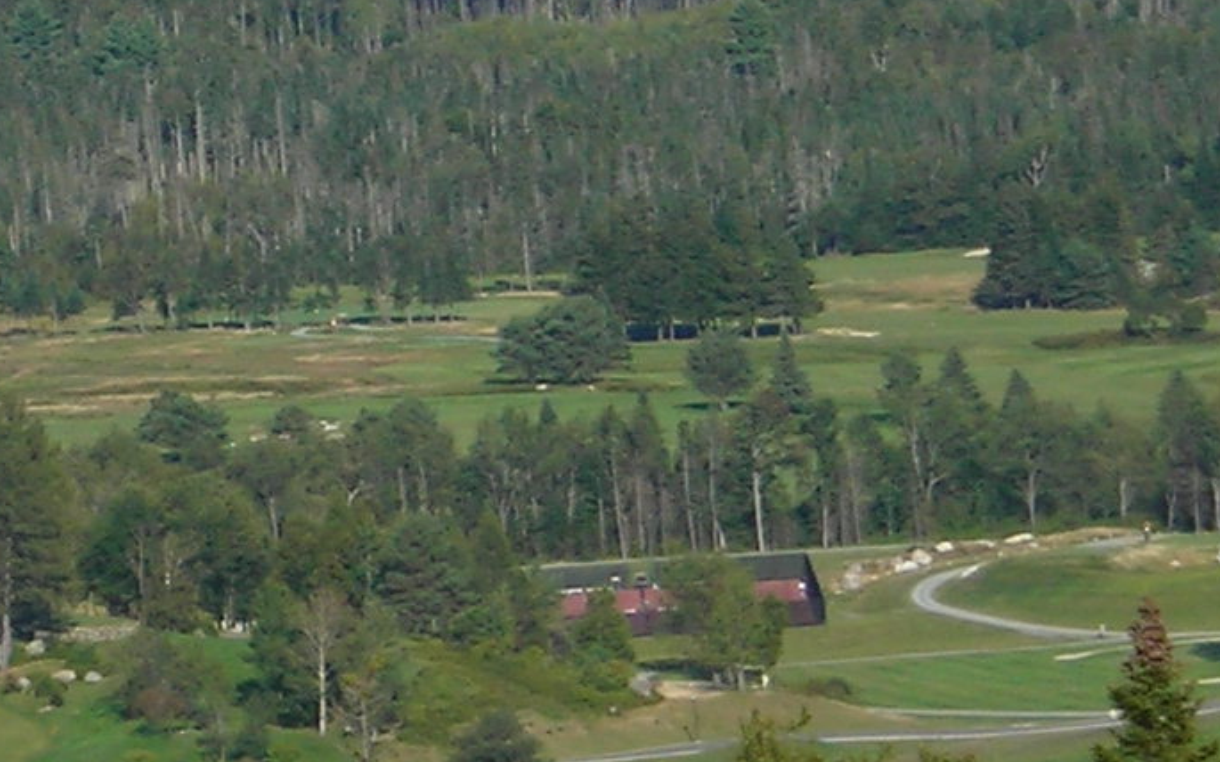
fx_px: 15459
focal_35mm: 465
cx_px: -878
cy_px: -484
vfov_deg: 2.8
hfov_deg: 4.5
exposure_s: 1/293
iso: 50
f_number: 5.3
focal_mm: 19.2
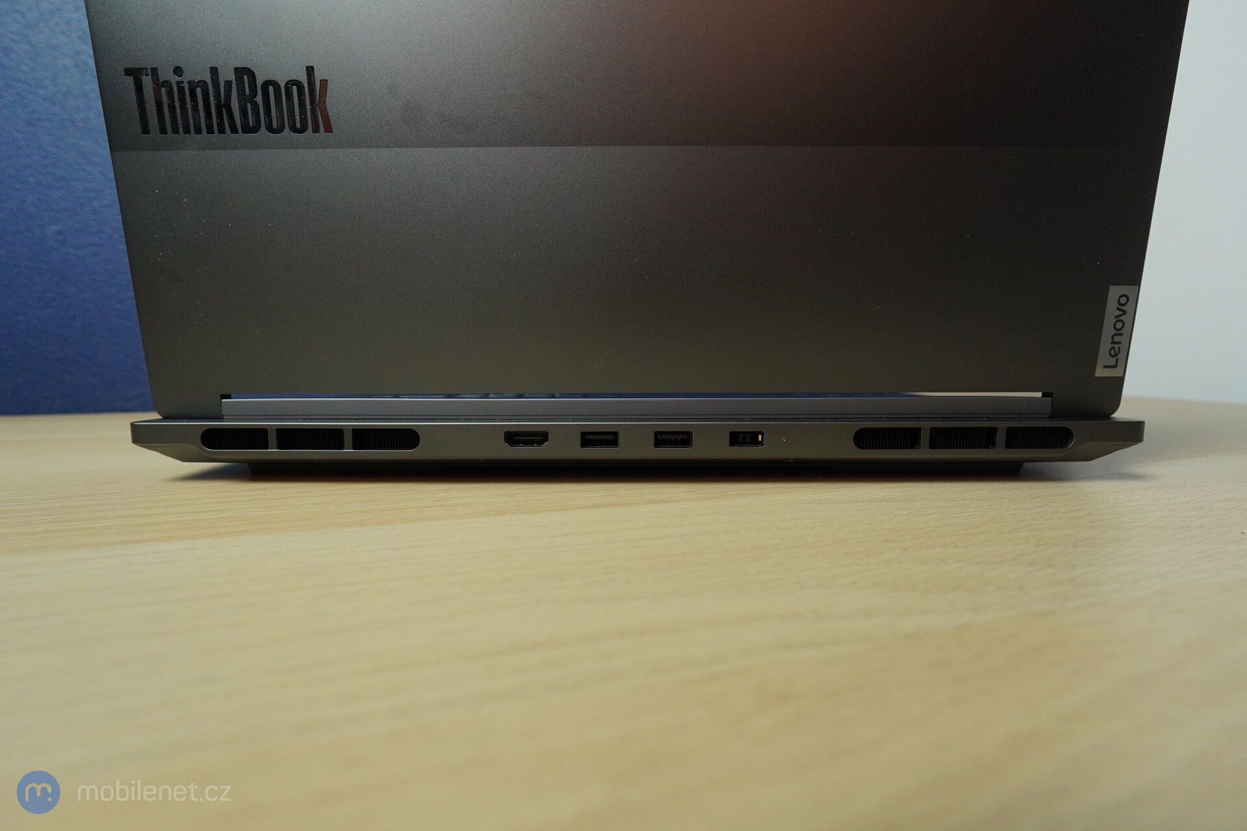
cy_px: 416
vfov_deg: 72.1
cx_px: 624
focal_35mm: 16
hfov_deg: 95.0
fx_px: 571
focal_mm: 11
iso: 800
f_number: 4.5
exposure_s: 1/160
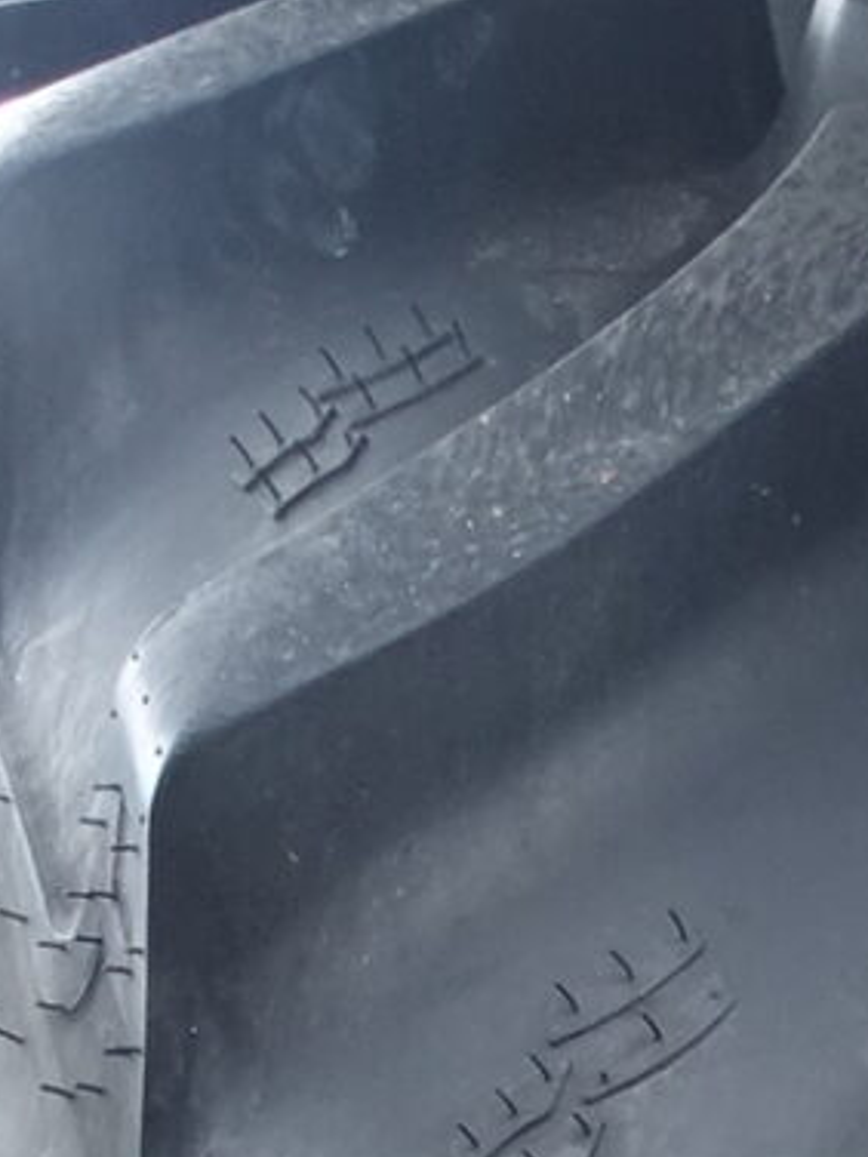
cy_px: 3043
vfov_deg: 10.3
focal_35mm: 157
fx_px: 5249
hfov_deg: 9.4
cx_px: 980
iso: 400
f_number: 2.8
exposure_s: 1/250
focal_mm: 8.8
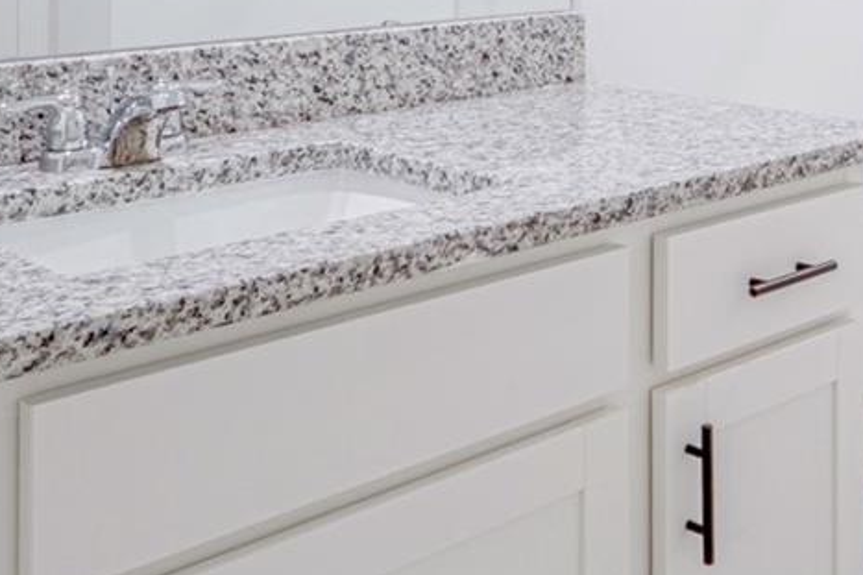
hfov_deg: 40.5
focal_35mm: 48
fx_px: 1150
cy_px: -15
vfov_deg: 26.4
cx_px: 593
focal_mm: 14
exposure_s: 1/50
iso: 400
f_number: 22
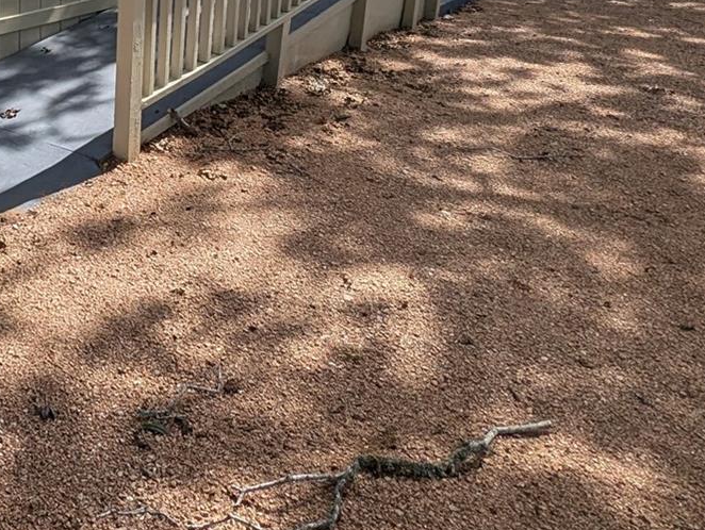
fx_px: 754
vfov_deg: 34.4
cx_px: -33
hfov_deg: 41.9
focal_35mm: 37
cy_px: -27
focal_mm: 2.23
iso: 38
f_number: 1.95
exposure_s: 1/1337
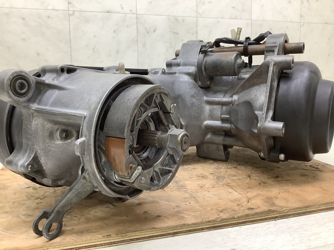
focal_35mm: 31
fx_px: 299
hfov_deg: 58.4
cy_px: 125
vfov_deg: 45.4
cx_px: 167
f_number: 2.4
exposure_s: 1/60
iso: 80
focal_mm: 3.3
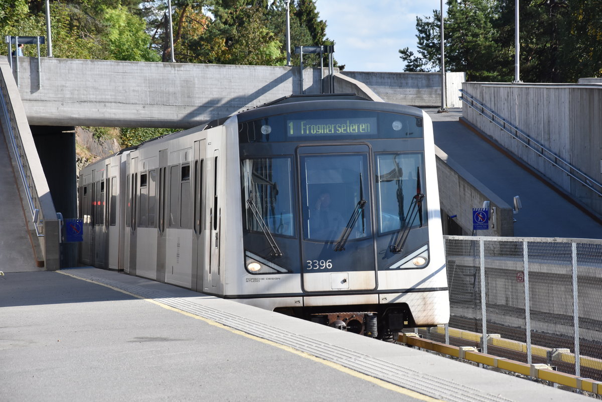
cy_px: 201
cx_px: 301
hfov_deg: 13.0
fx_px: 2634
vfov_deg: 8.7
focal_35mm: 158
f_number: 8
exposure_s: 1/1000
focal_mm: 105
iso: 720
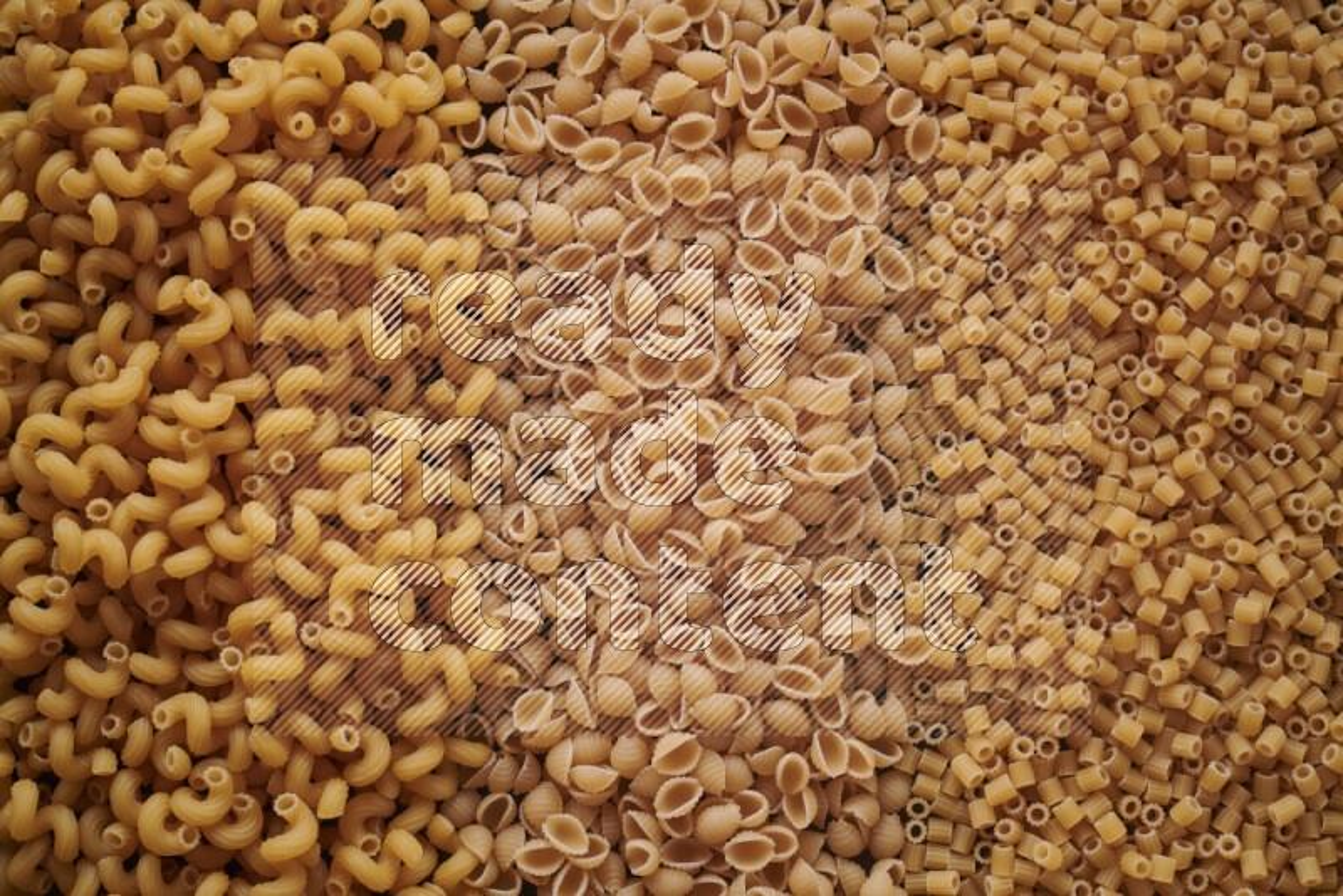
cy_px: 448
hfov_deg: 39.6
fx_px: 1866
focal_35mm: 50
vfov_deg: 27.0
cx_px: 672
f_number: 8
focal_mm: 50
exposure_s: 1/100
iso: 160
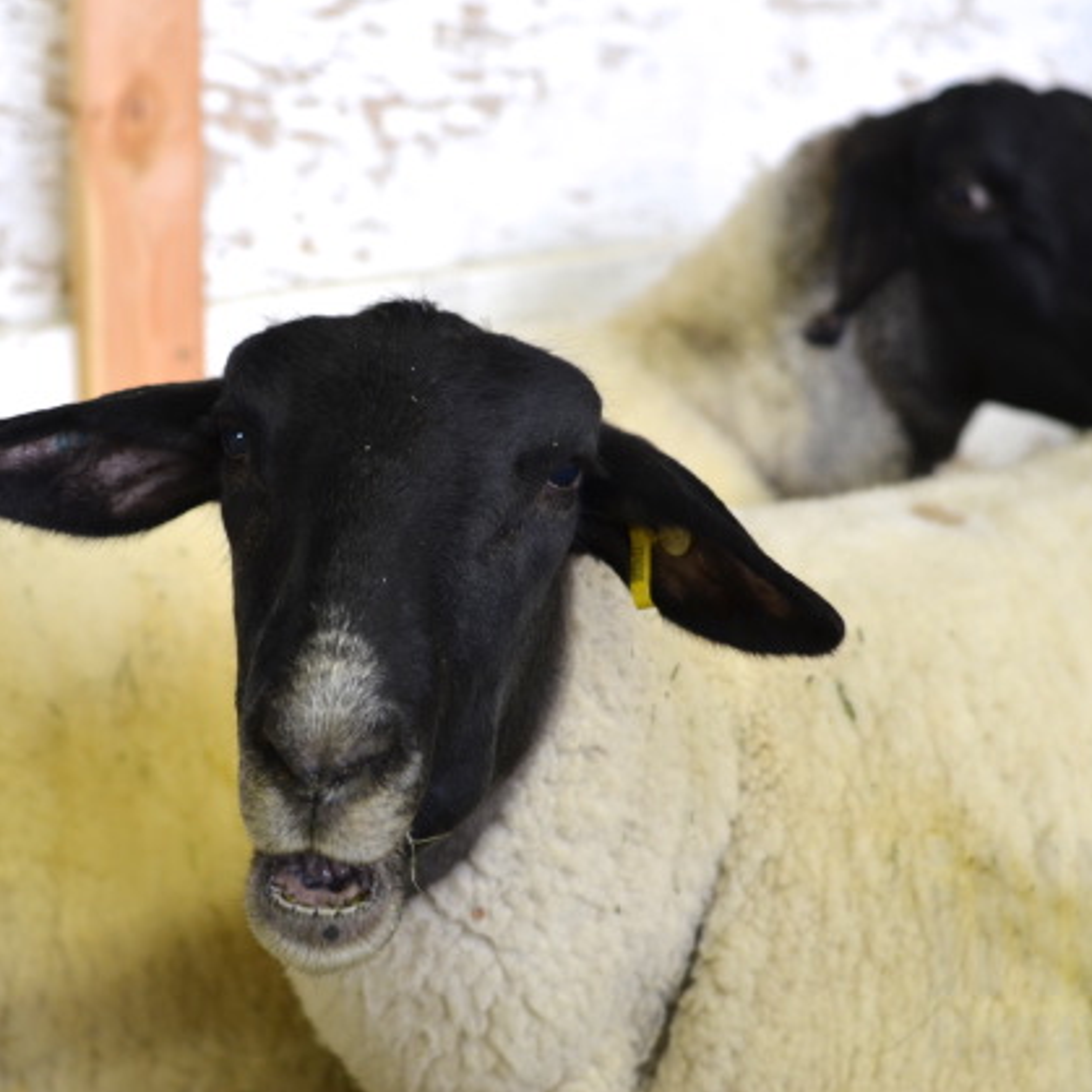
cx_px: 453
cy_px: 546
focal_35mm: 97
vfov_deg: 17.9
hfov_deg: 17.9
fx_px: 3462
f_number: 2.8
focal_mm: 50
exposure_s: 1/100
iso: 500
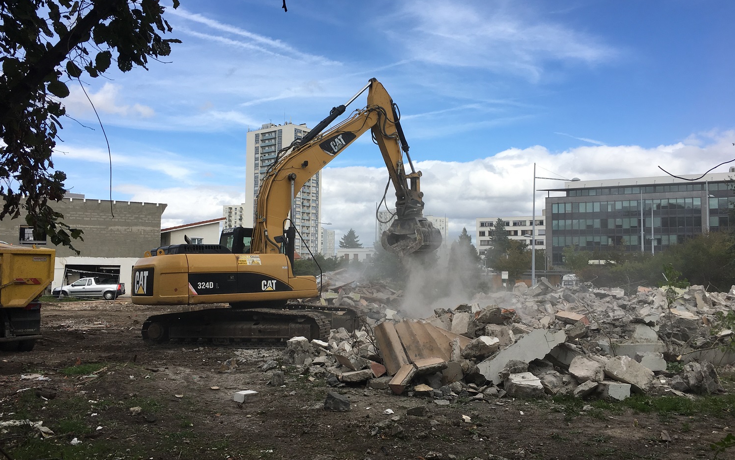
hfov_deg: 61.2
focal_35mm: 31
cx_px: 368
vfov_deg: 40.6
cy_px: 235
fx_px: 621
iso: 25
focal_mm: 4.15
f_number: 2.2
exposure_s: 1/1538
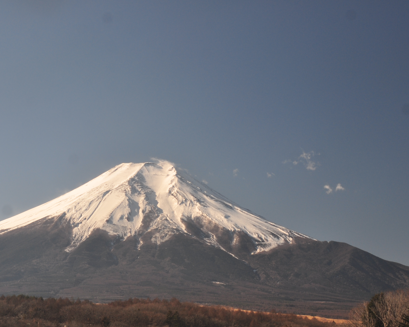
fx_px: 944
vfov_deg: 19.6
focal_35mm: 78
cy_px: 206
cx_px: 167
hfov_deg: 24.4
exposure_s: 1/200
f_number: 7.1
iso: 200
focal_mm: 36
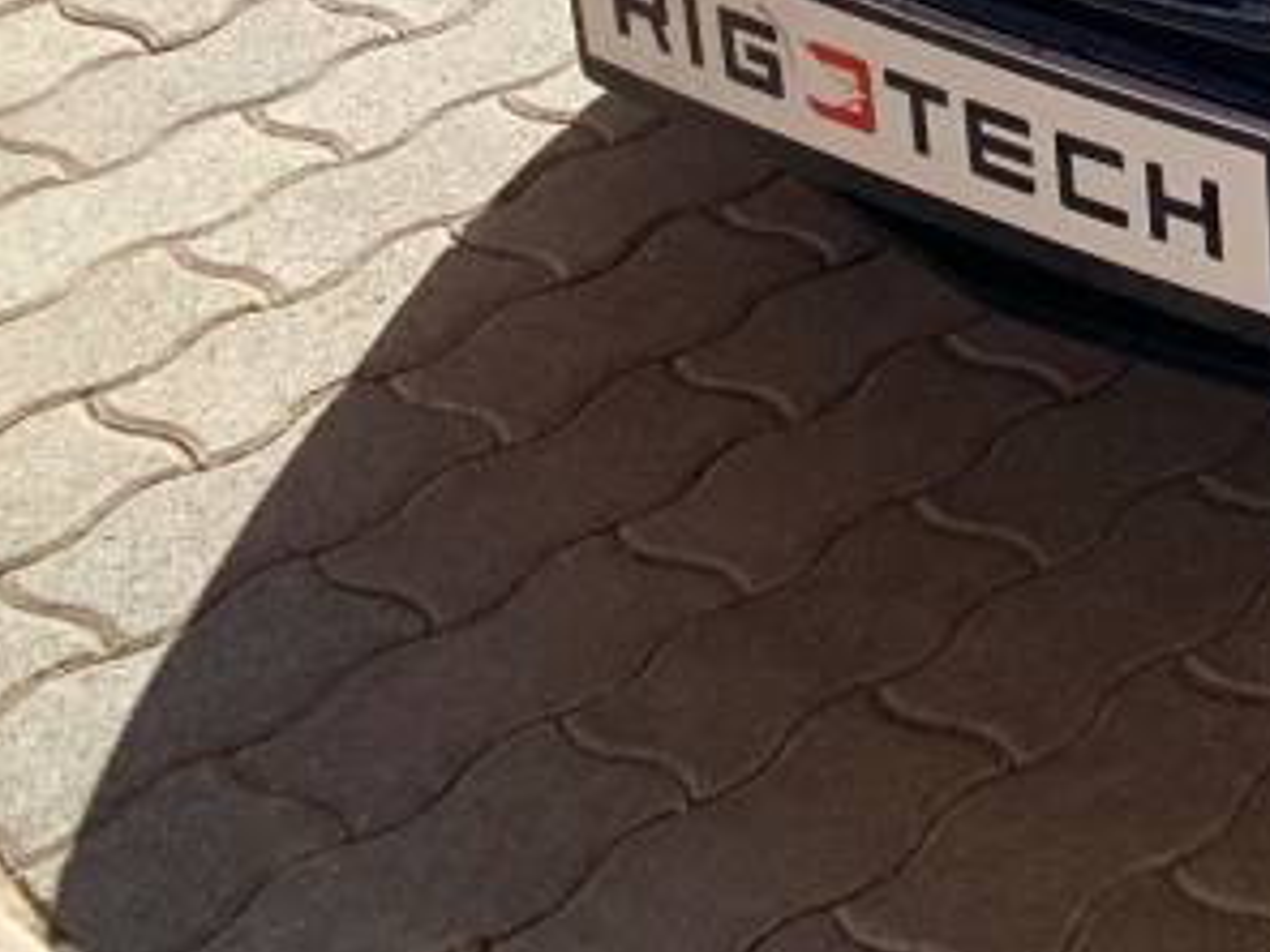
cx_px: 2210
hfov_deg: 17.3
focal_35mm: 95
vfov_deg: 13.9
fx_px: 3485
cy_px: -742
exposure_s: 1/1689
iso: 25
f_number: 1.8
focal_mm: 4.25
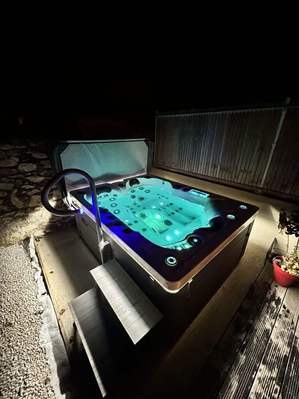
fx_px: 161
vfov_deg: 102.1
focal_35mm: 14
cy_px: 200
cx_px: 150
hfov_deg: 85.7
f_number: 2.2
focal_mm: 2.22
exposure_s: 1/37
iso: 1250
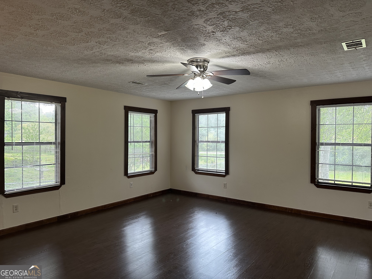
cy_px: 140
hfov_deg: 71.6
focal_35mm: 24
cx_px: 186
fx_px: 258
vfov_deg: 56.8
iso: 200
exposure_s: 1/120
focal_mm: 6.86
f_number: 1.78
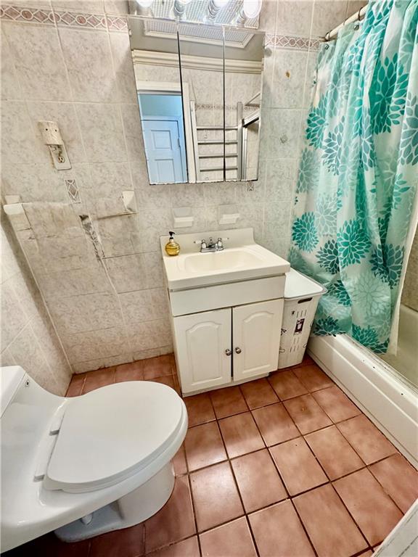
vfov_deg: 102.1
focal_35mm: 14
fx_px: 225
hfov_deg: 85.7
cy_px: 278
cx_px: 209
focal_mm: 2.22
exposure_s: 1/120
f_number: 2.2
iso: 250
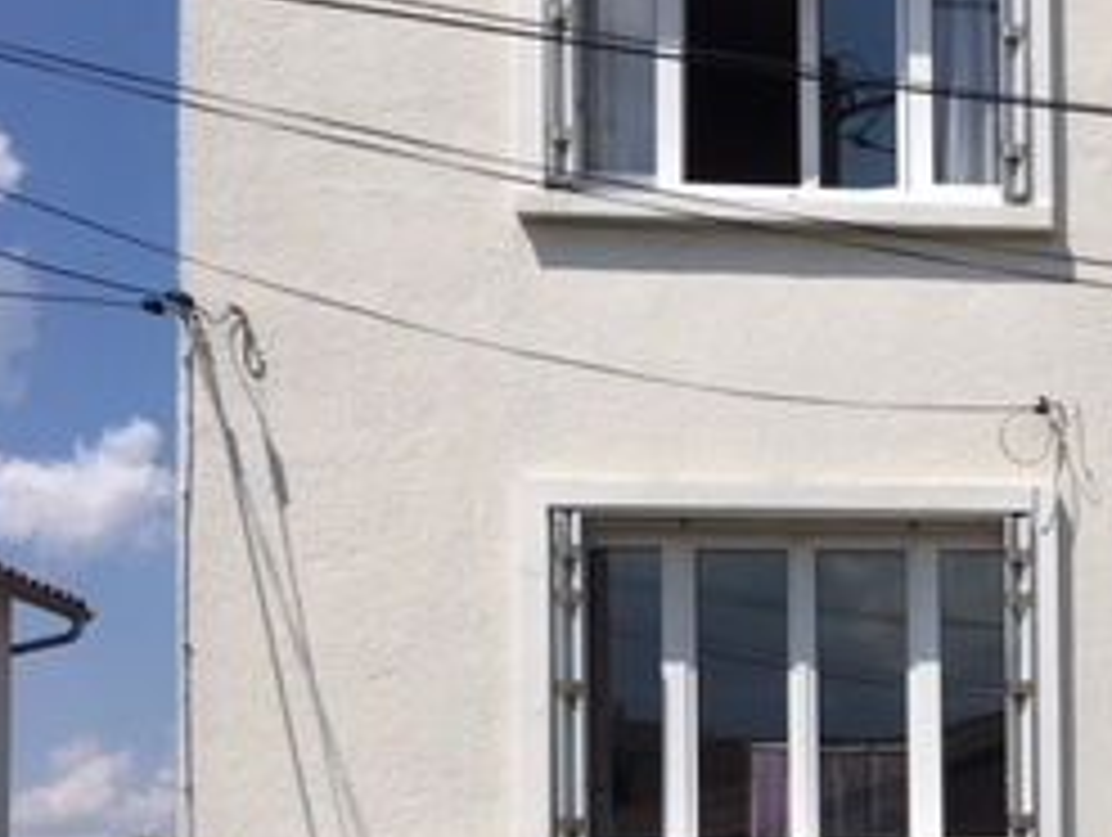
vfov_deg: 19.0
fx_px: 2413
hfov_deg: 23.3
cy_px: 896
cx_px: 1400
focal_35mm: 75
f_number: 2.2
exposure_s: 1/3205
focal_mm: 4.15
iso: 25
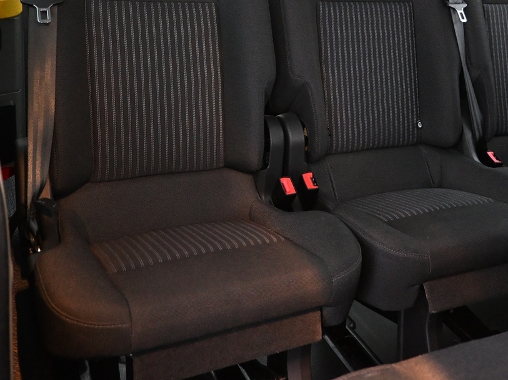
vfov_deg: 30.5
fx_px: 675
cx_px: 357
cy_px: 64
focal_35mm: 46
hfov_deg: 40.5
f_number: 3.5
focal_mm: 16
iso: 2800
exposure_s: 1/25
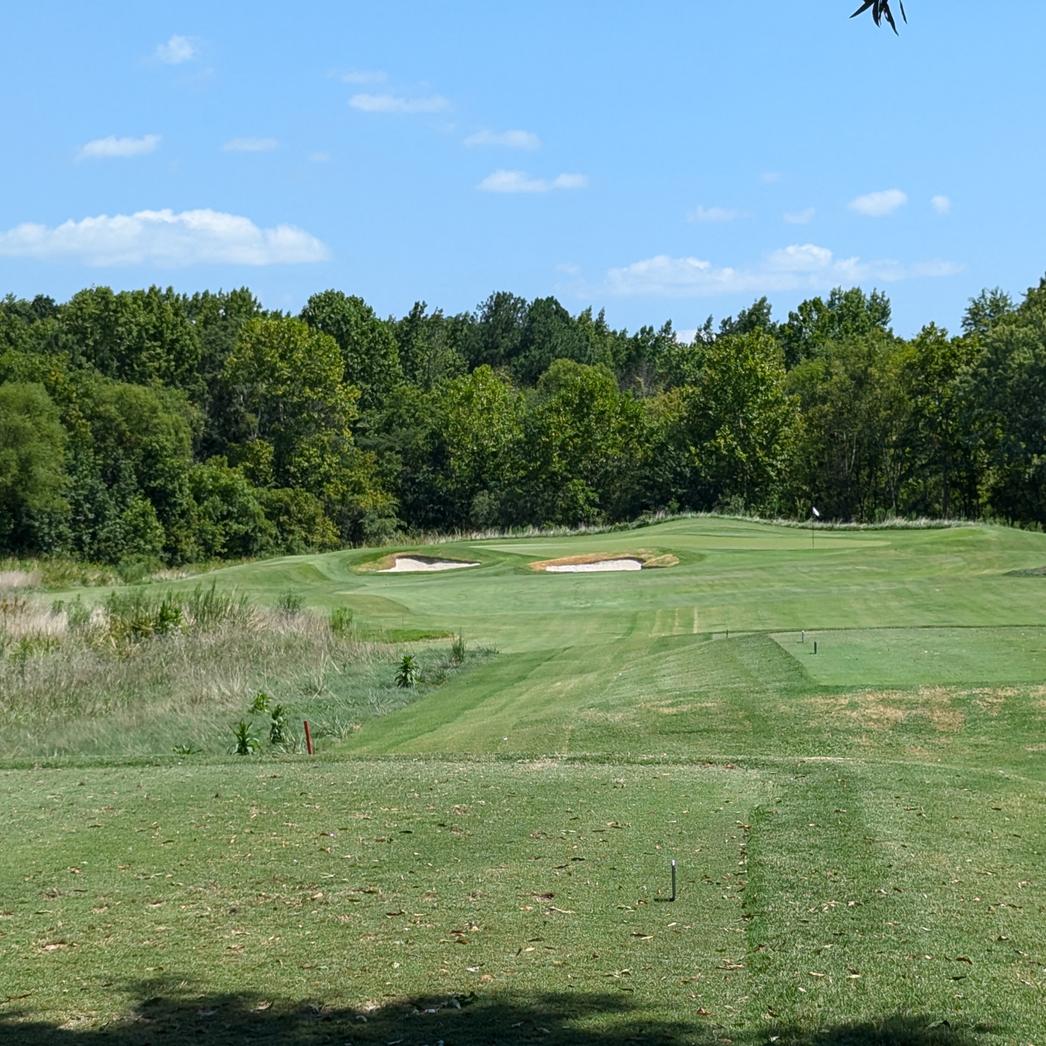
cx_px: 704
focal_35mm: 77
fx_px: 2632
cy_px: 576
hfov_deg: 22.4
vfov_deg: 22.5
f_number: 1.85
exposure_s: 1/1689
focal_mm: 6.81
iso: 45
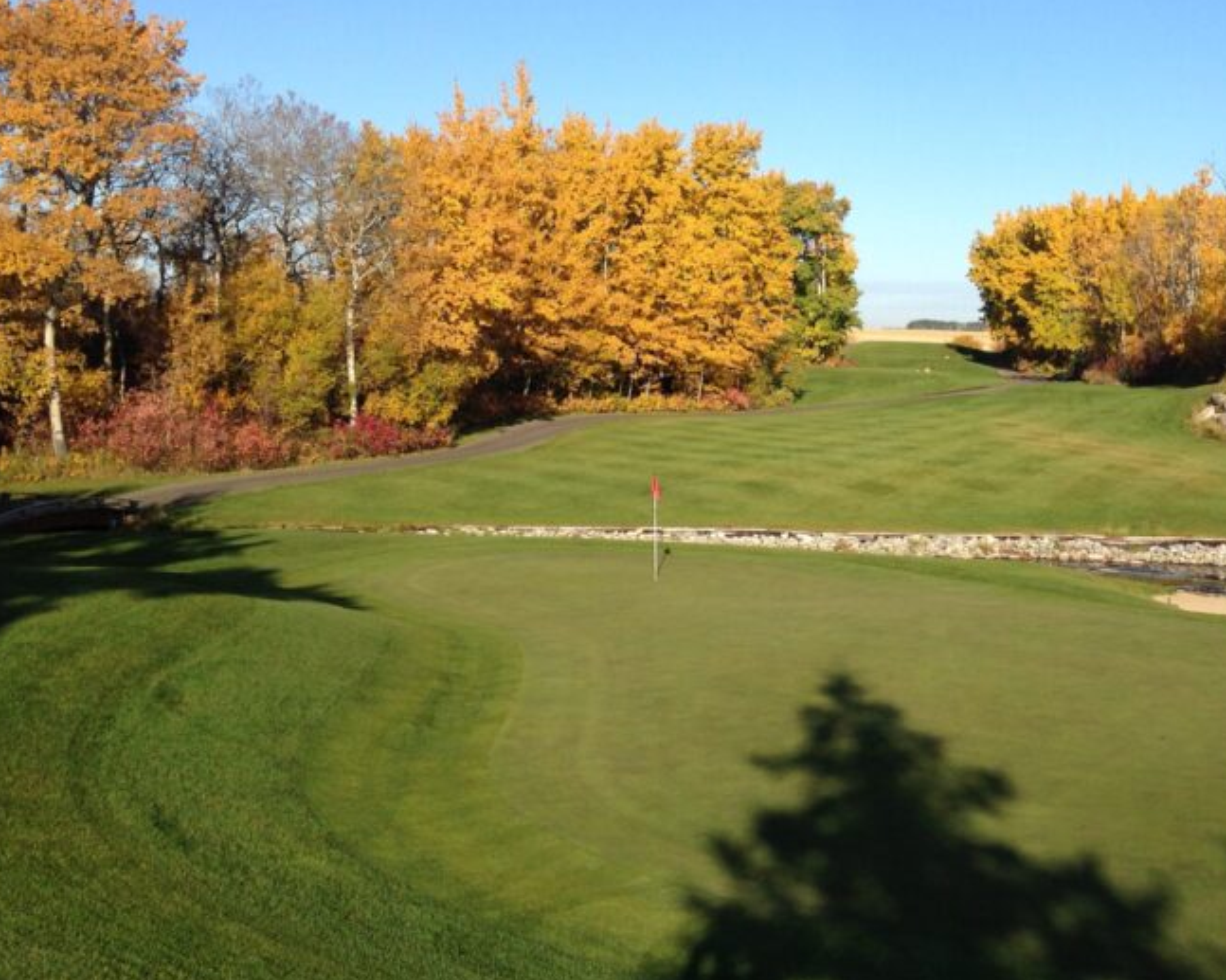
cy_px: 385
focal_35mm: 51
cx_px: 858
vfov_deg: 29.6
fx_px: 1850
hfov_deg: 36.1
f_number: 2.4
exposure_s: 1/1261
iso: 50
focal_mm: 4.12
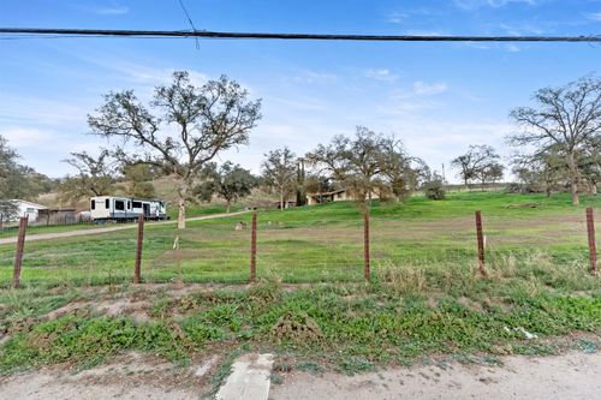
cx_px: 300
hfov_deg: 104.3
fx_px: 234
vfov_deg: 81.2
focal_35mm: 14
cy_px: 200
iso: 160
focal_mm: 14
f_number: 4
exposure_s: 1/160
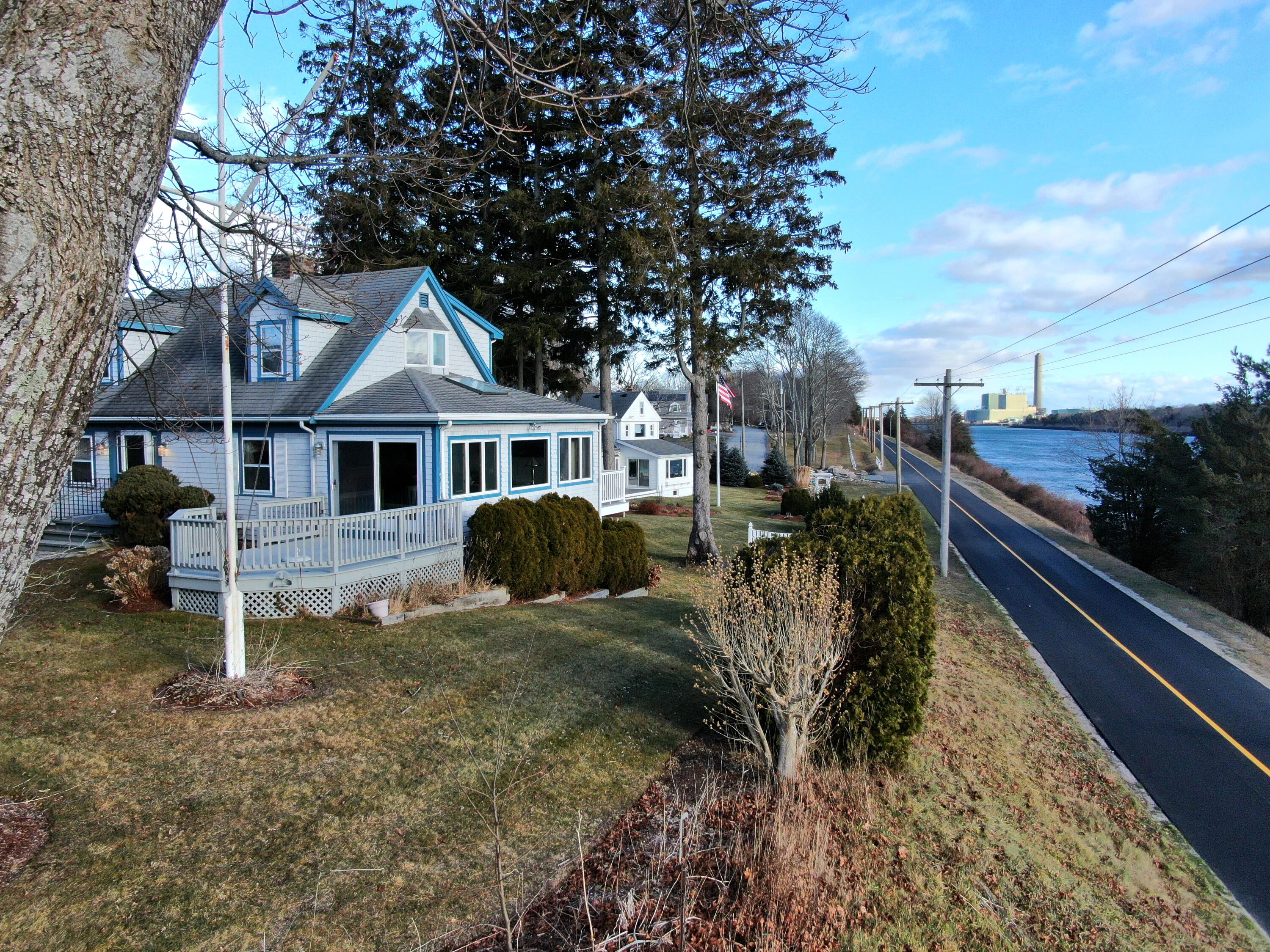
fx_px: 881
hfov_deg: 71.6
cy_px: 476
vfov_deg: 56.8
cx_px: 635
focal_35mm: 24
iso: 100
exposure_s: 1/833
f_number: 2.8
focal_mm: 4.39
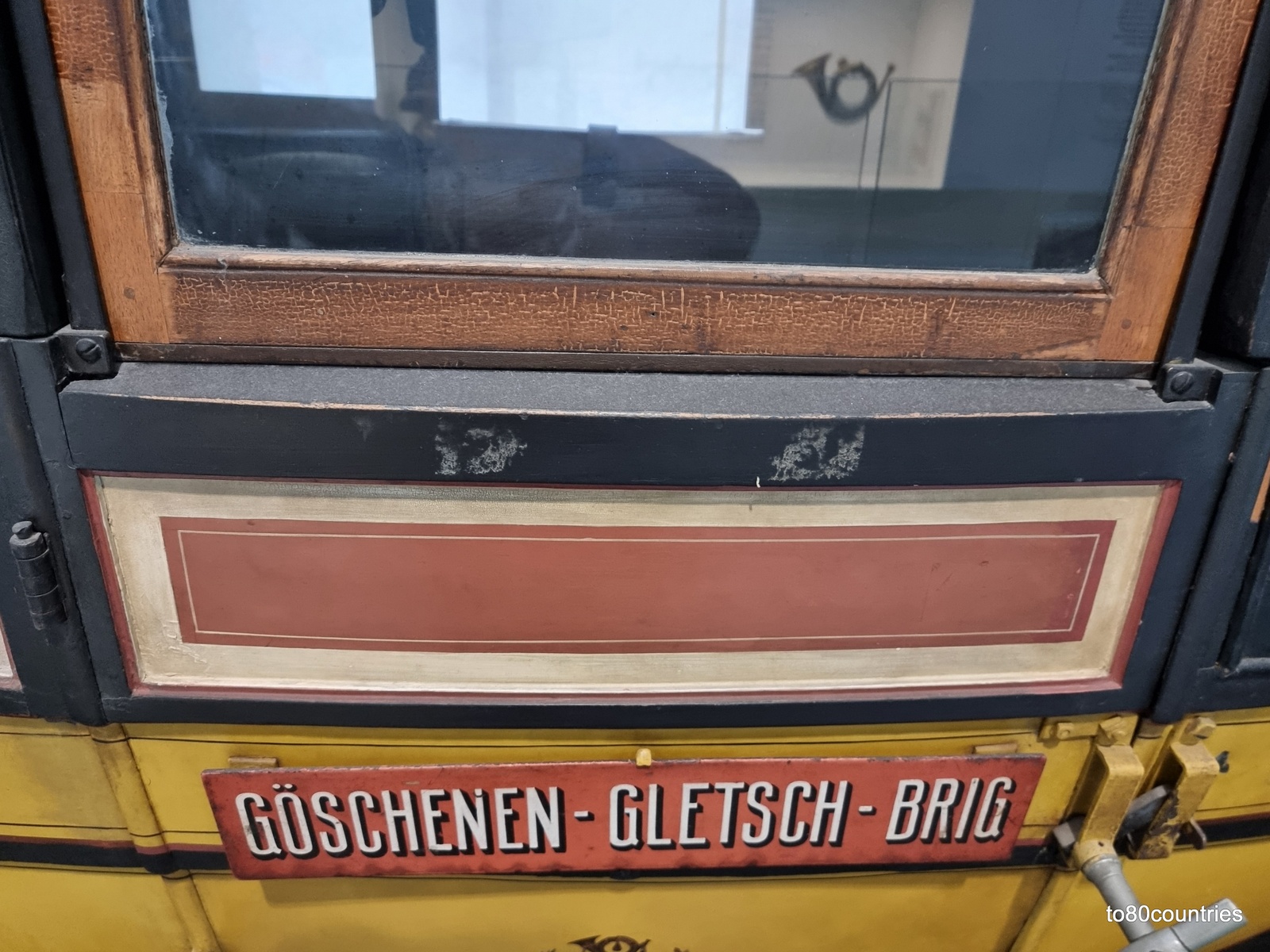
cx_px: 635
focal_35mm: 24
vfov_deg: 56.8
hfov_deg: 71.6
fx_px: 881
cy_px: 476
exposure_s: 1/50
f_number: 1.8
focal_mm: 6.7
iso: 500
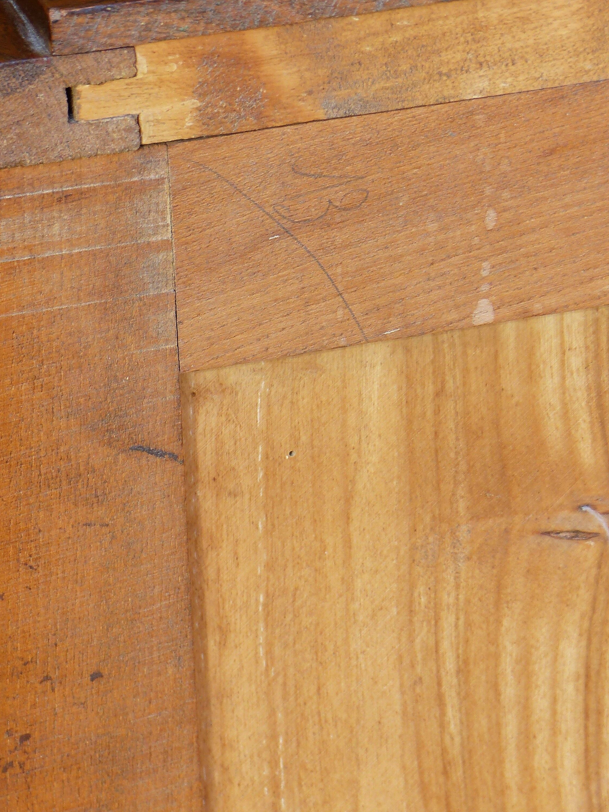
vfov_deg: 10.8
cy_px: 284
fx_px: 4293
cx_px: 243
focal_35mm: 183
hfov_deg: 8.1
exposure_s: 1/100
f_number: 3.2
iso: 100
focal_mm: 22.6
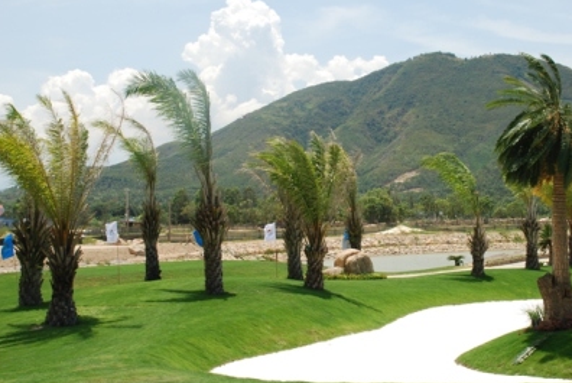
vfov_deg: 21.6
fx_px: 1002
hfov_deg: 31.7
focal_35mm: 63
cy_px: 188
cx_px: 364
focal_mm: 32
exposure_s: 1/160
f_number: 9
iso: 100
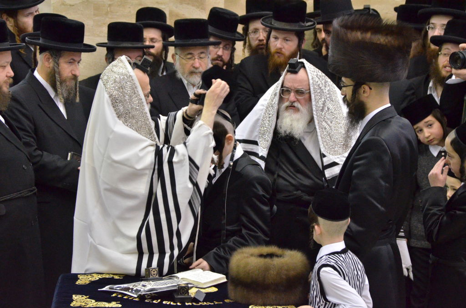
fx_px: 1937
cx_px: 233
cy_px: 154
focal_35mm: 150
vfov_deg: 9.1
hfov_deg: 13.7
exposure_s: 1/100
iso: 3200
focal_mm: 100
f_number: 5.6
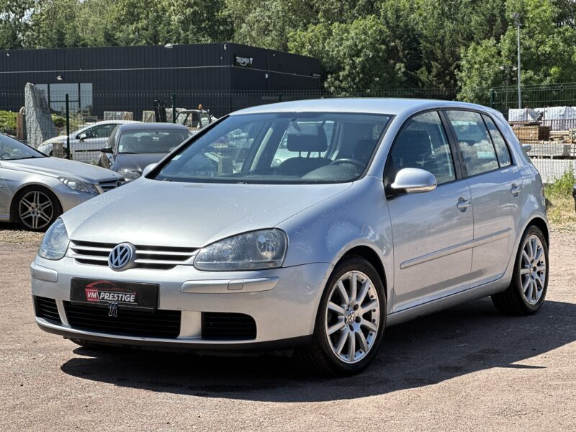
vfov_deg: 19.1
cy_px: 216
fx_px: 1281
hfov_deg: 25.3
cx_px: 288
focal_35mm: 77
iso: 32
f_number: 2.8
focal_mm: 9
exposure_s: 1/699
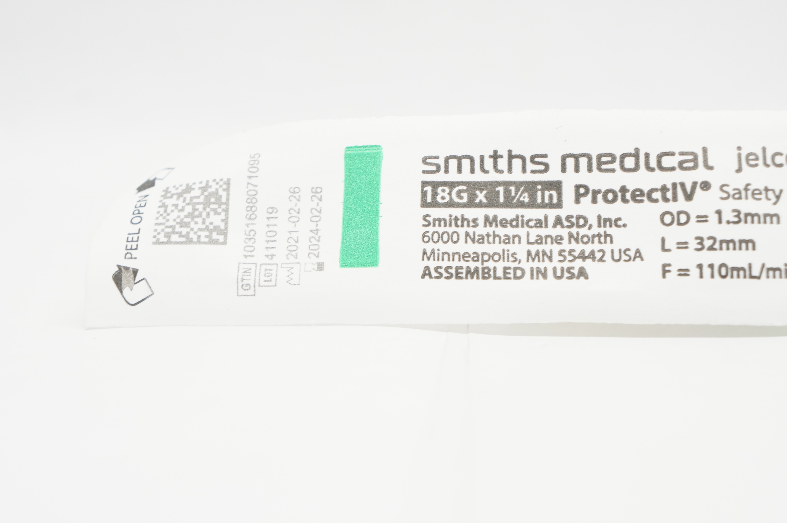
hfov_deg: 27.6
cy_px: 262
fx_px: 1605
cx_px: 394
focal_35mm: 74
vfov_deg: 18.5
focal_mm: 49
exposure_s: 1/60
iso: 800
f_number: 6.3
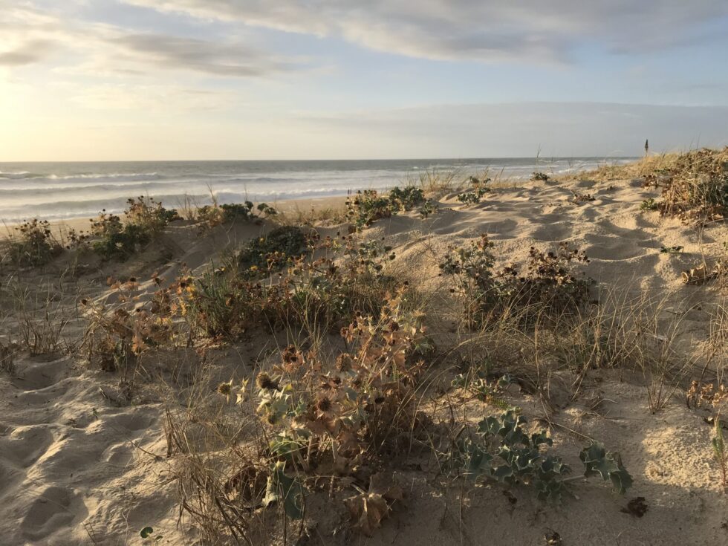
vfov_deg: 49.7
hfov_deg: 63.4
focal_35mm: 28
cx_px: 364
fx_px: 589
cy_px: 273
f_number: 1.8
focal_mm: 3.99
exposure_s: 1/1709
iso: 20
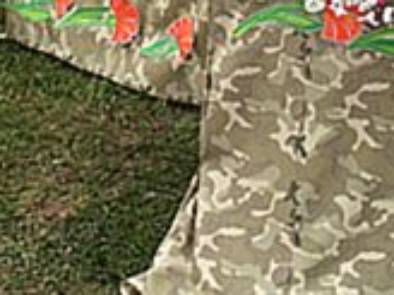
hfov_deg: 17.3
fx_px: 1286
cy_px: -139
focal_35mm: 113
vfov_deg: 12.5
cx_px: 101
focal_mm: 4.15
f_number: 2.2
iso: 32
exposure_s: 1/662
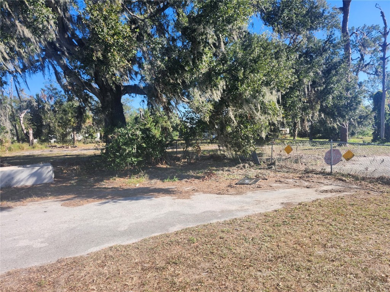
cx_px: 195
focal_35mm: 23
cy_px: 146
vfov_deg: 58.9
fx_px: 259
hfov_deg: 73.9
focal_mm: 5.54
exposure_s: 1/670
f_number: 1.8
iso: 25
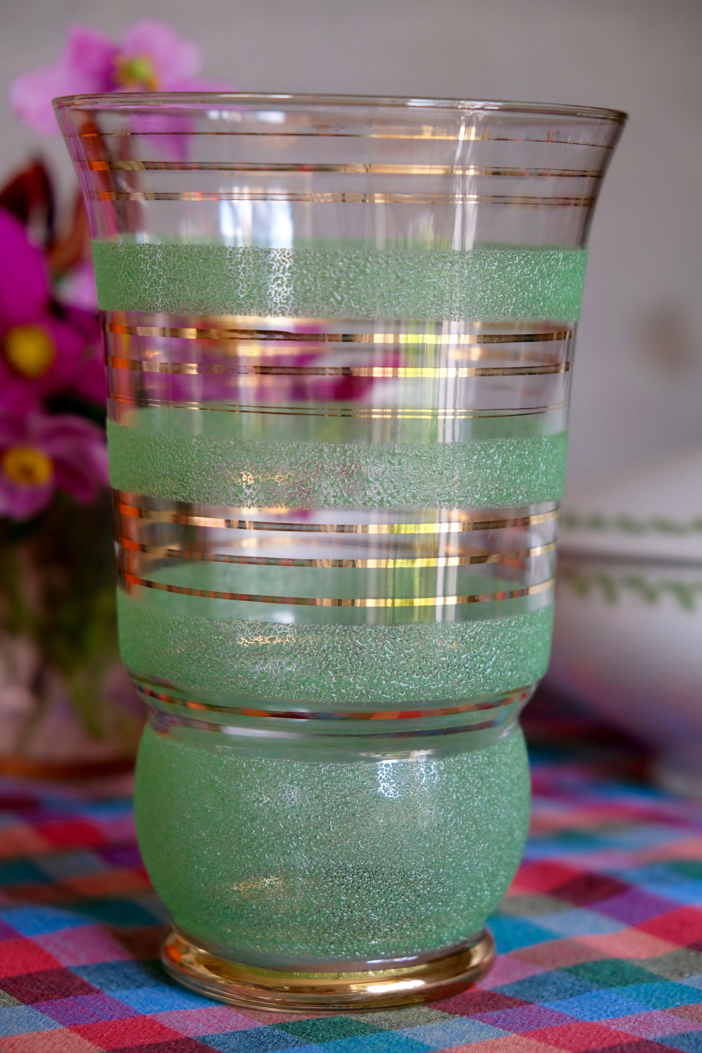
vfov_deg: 24.5
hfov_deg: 16.5
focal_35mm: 83
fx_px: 2428
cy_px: 526
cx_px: 351
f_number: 4
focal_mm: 55
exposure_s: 1/125
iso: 320
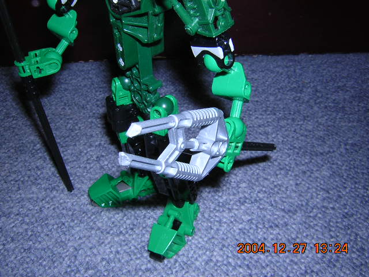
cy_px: 138
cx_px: 184
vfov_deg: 39.7
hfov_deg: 51.4
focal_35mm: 36
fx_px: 384
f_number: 5.2
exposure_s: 1/60.1
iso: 100
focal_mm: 4.7
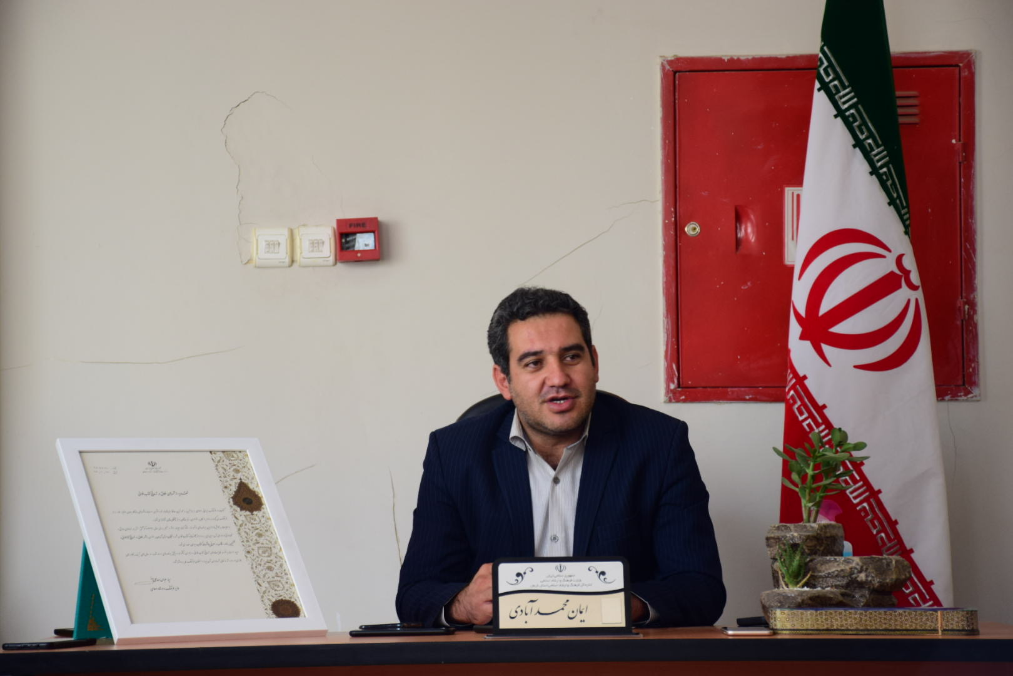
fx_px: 2954
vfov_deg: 13.0
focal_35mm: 105
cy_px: 338
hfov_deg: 19.5
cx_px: 506
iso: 640
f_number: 5
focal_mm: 70
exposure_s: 1/40
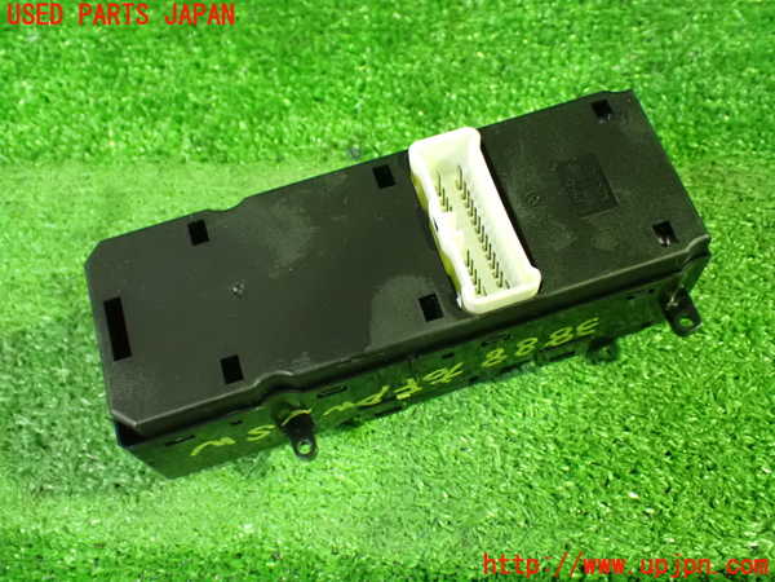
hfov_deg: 49.0
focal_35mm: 38
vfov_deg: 37.7
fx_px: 851
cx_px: 388
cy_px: 291
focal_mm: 6.83
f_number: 2.7
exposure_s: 1/40
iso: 1600
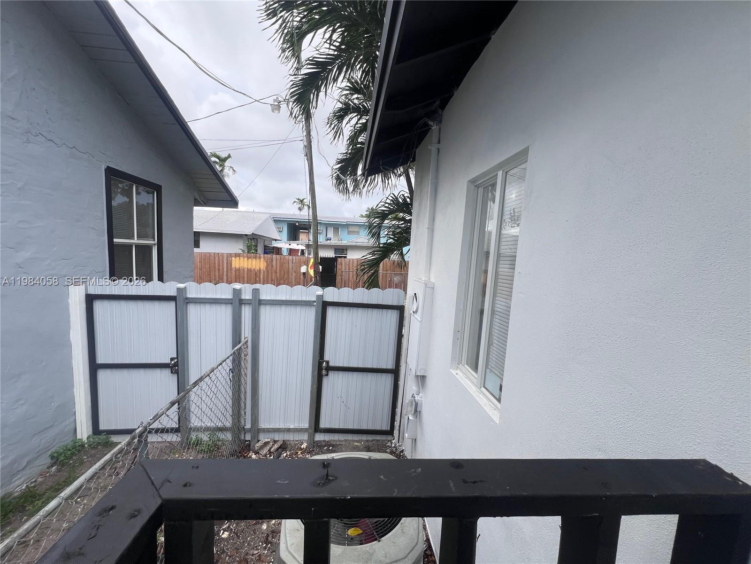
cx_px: 376
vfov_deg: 89.9
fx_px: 282
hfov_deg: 106.2
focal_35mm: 13
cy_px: 282
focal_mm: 1.57
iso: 32
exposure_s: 1/270
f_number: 1.8
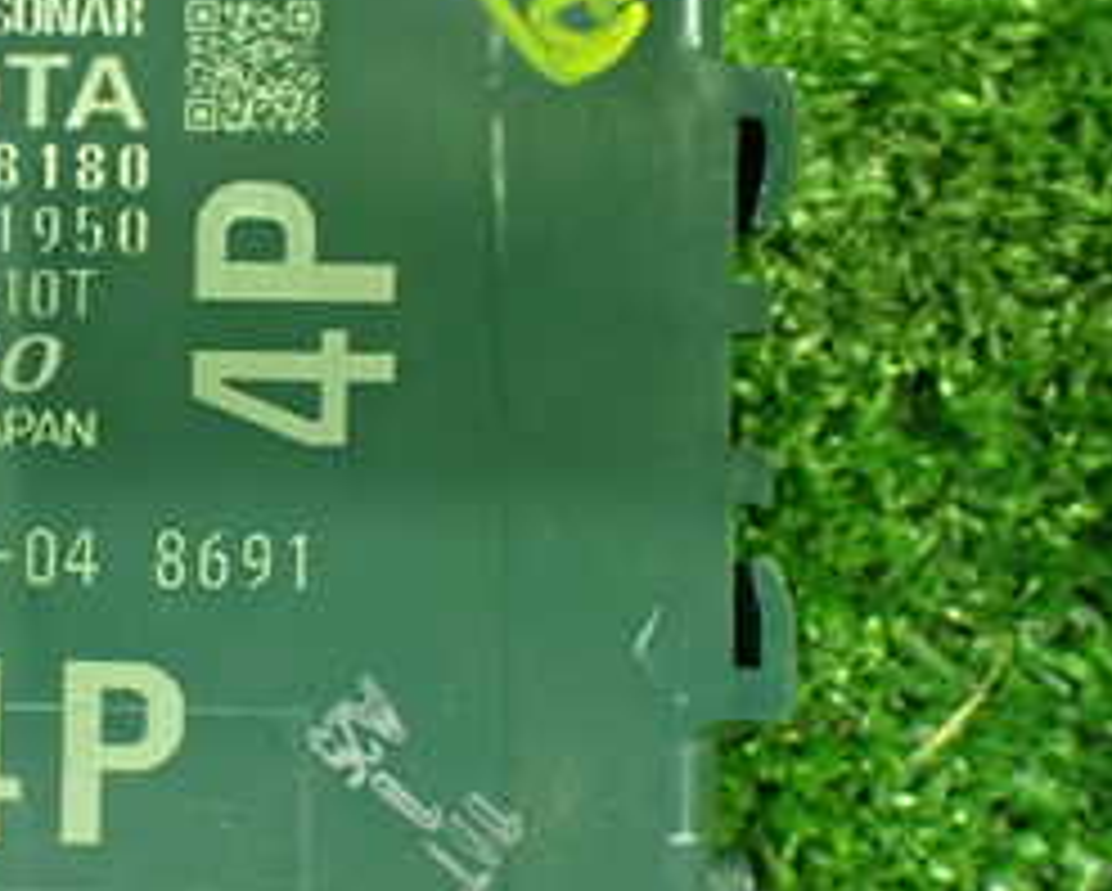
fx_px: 2339
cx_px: 59
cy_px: 472
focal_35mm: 71
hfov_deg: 25.7
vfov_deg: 21.6
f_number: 2.3
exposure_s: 1/30
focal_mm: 5.4
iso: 1000
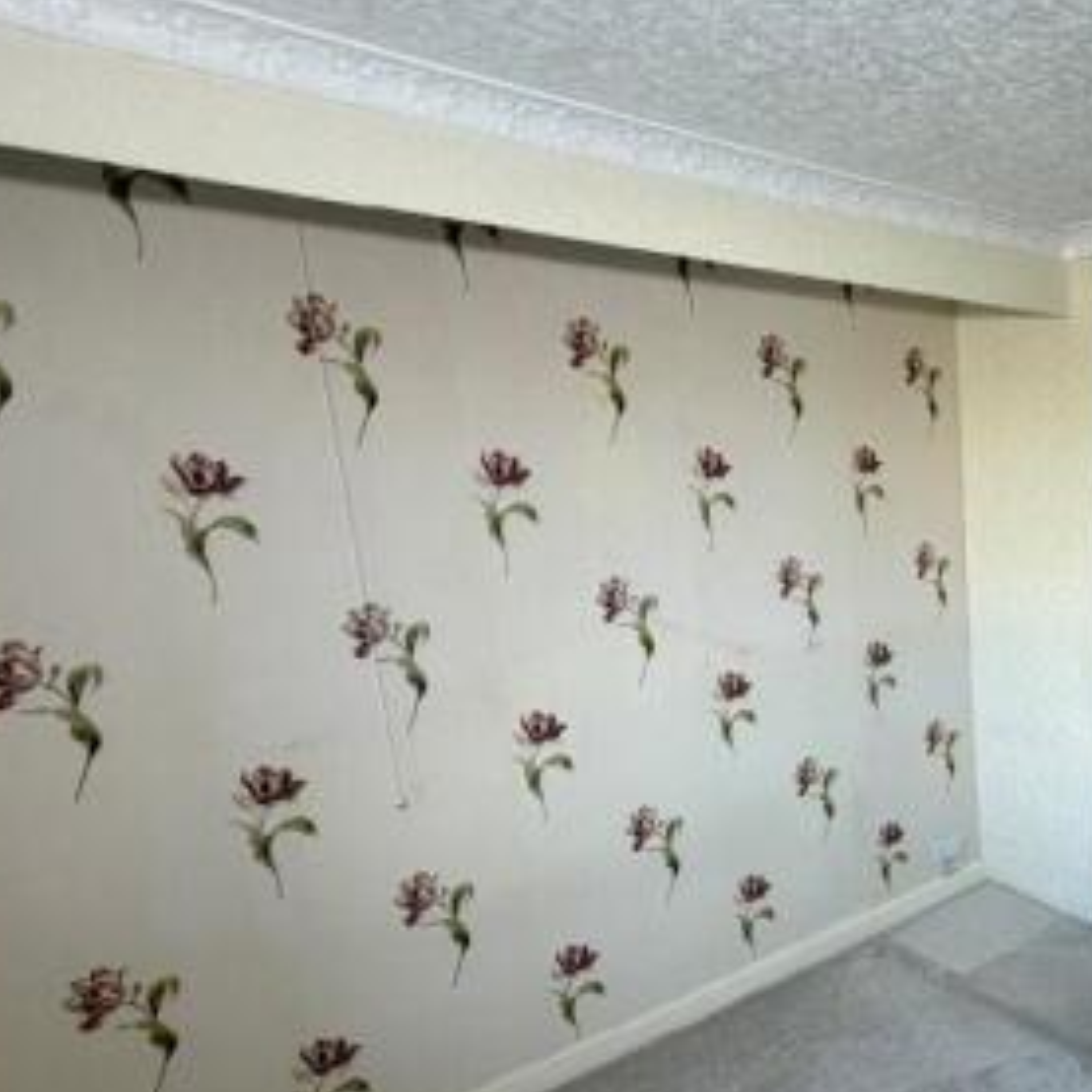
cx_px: 1031
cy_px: 656
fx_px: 928
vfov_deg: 60.4
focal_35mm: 26
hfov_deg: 51.8
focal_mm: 2.22
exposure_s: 1/121
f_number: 2.2
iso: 80
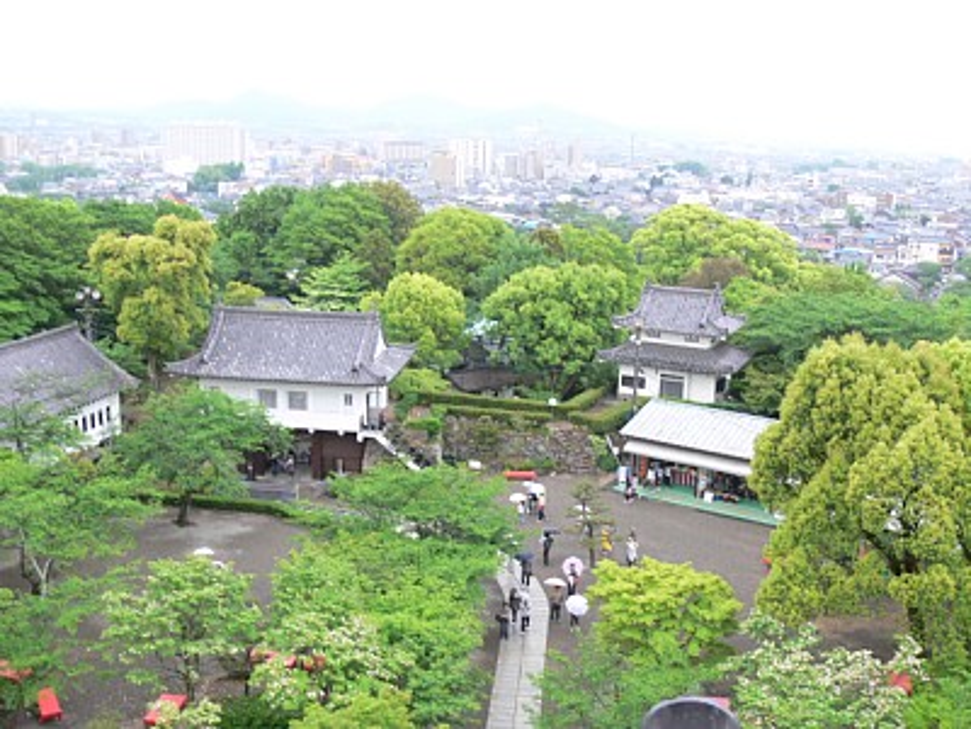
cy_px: 364
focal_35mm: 36
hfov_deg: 51.4
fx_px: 1010
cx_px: 486
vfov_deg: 39.7
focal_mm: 7.6
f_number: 2.8
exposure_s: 1/50
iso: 80
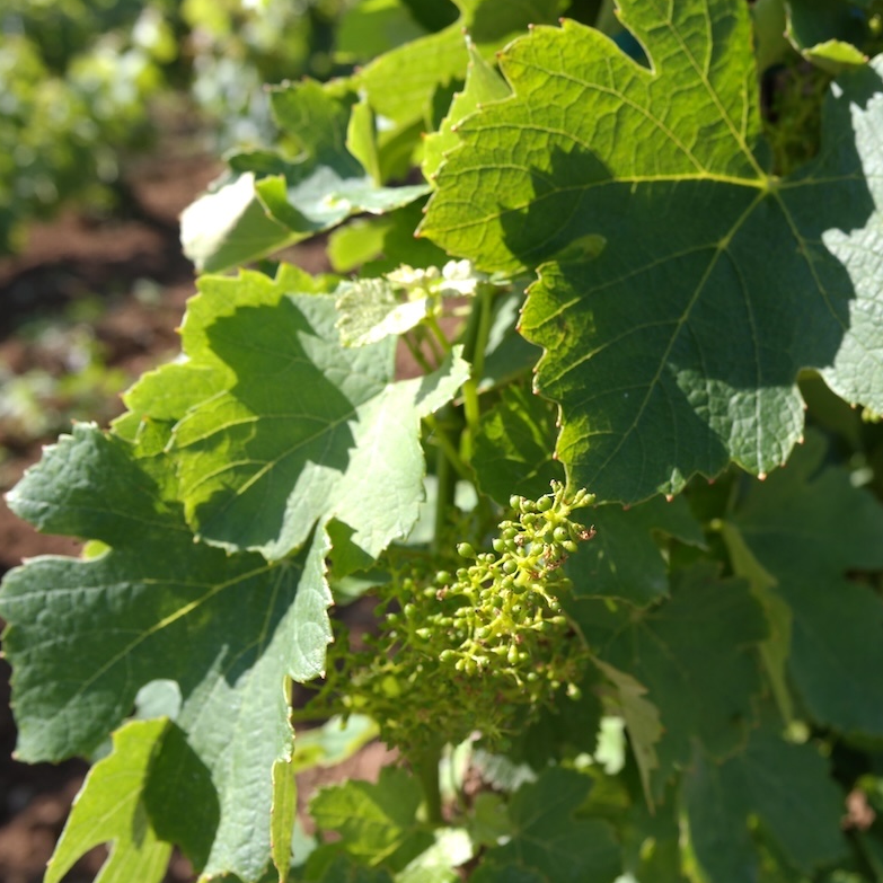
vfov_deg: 39.2
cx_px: 647
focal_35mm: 43
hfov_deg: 38.3
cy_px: 443
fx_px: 1241
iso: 100
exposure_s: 1/200
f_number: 5
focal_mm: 22
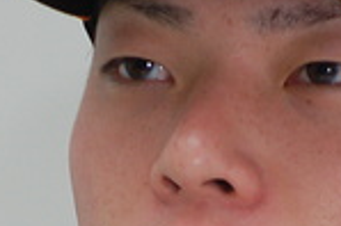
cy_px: 221
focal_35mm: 982
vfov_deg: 1.4
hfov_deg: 2.1
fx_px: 9295
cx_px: 62
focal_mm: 135
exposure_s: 1/250
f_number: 5
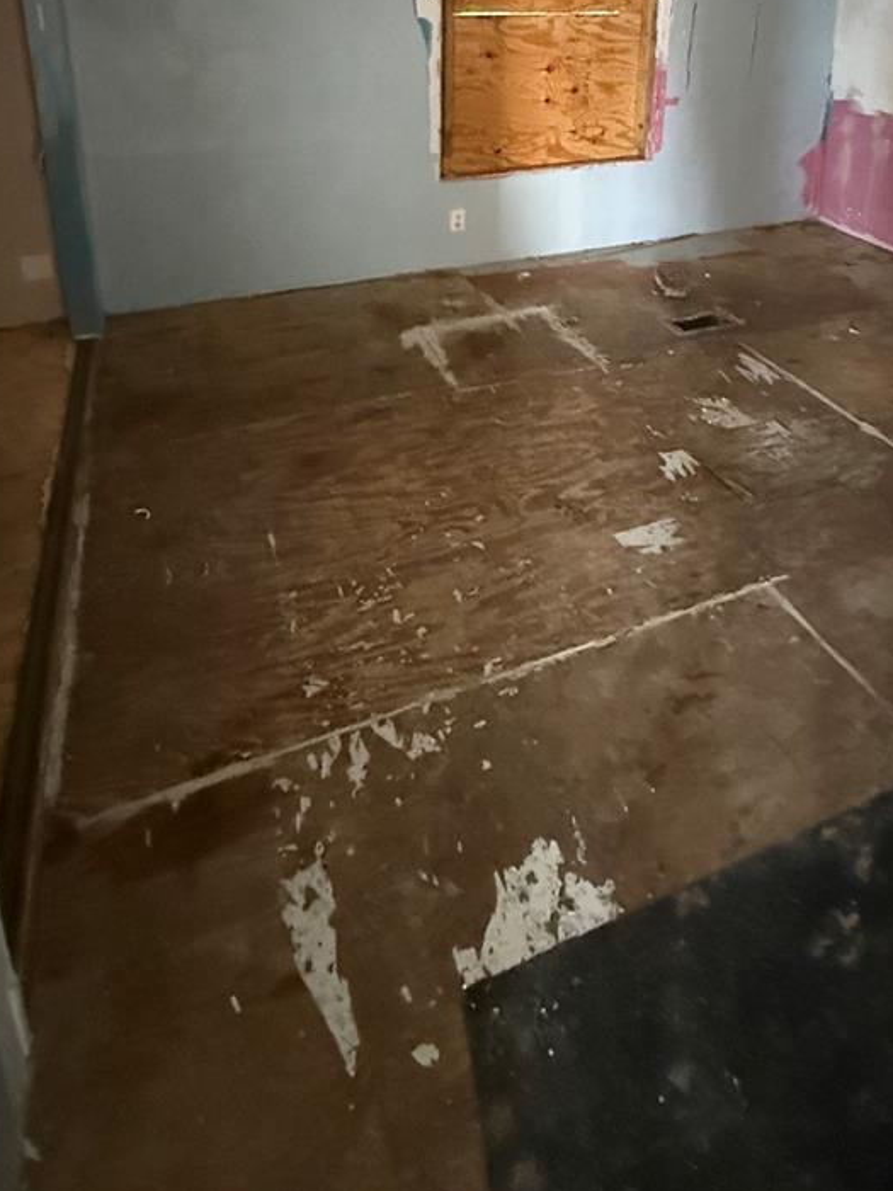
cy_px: 194
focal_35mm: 24
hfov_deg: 56.7
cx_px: 497
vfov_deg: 63.6
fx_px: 826
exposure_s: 1/36
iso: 1600
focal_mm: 2.22
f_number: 2.2
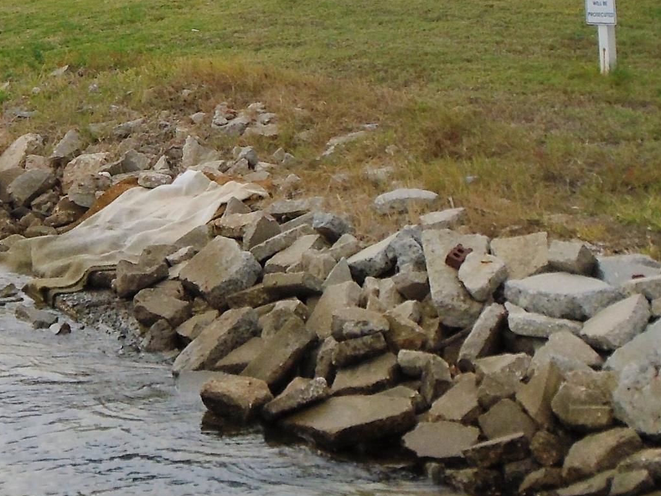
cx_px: 117
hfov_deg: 15.9
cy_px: -206
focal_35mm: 123
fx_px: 2349
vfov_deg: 11.6
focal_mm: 7.4
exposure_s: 1/800
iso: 100
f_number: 4.1
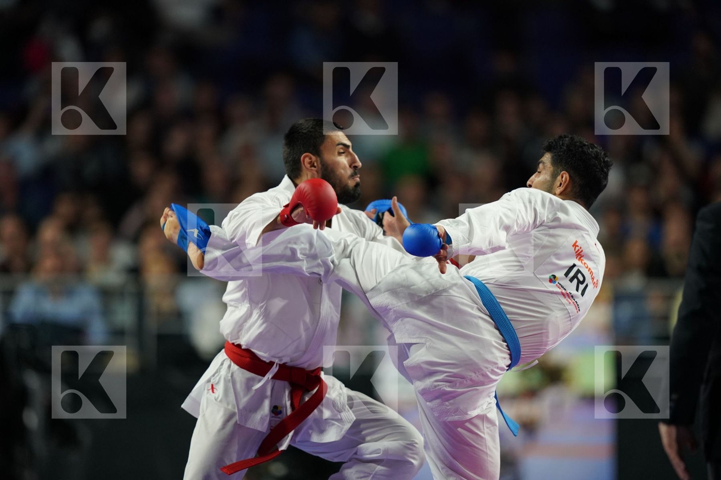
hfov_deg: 5.2
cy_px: 240
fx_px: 8010
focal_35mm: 400
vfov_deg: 3.4
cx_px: 360
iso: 2000
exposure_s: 1/1000
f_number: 2.8
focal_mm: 400
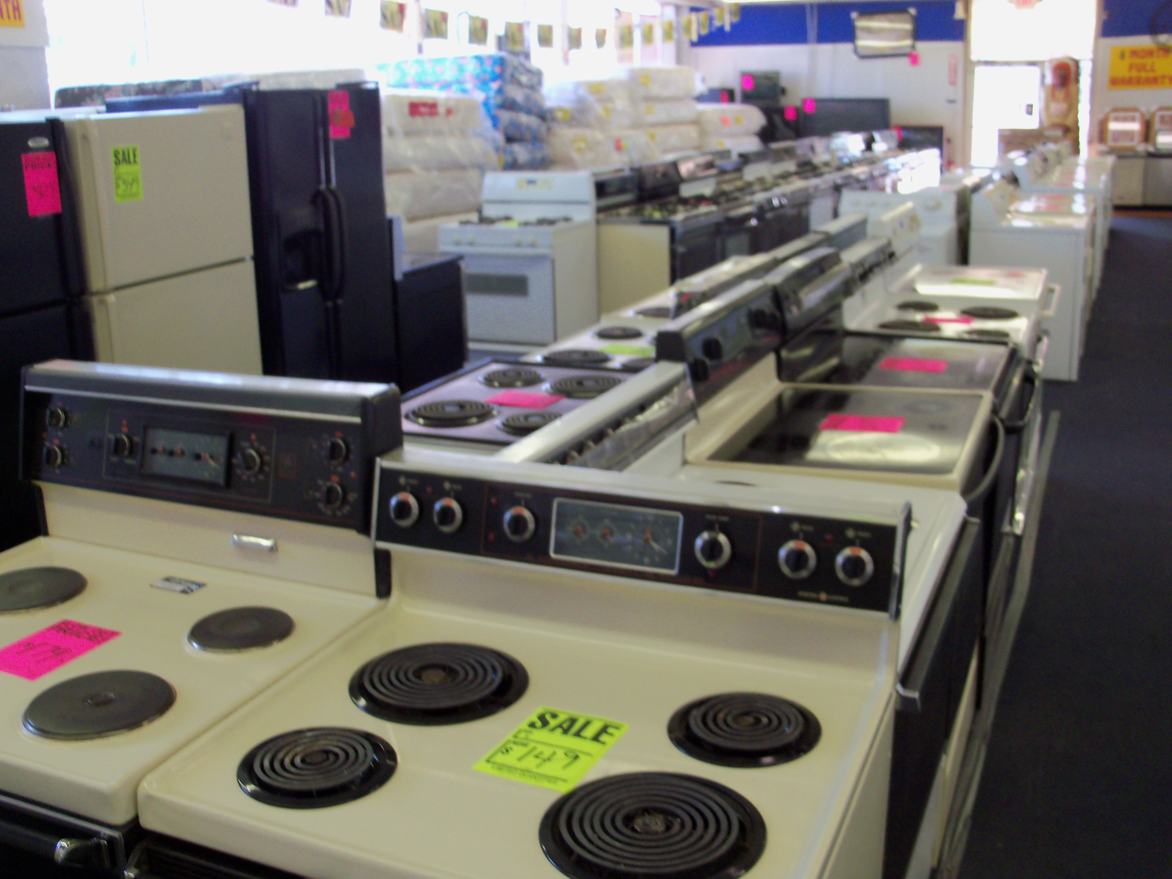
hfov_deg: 52.6
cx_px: 586
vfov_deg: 40.7
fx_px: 1185
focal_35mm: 35
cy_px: 440
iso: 100
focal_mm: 6.3
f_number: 3
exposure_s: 1/30
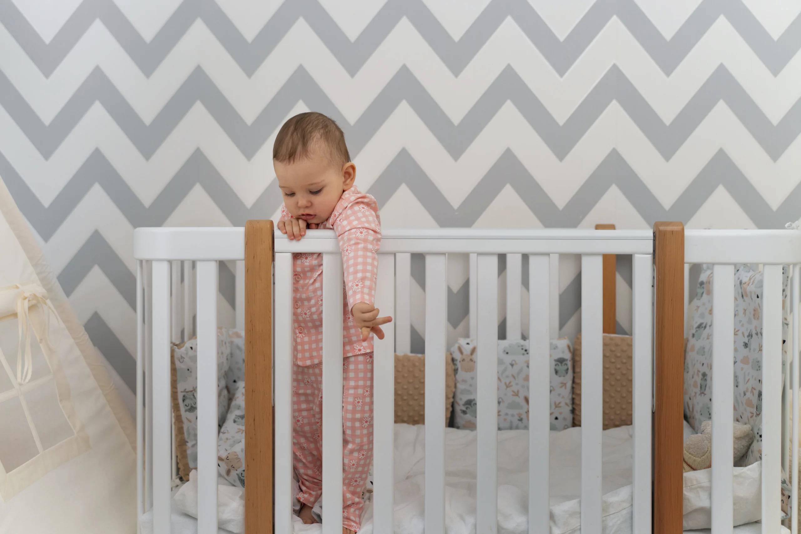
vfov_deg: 33.4
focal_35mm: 40
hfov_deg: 48.5
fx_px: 890
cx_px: 400
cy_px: 267
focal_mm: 40
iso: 640
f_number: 2.8
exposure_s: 1/200
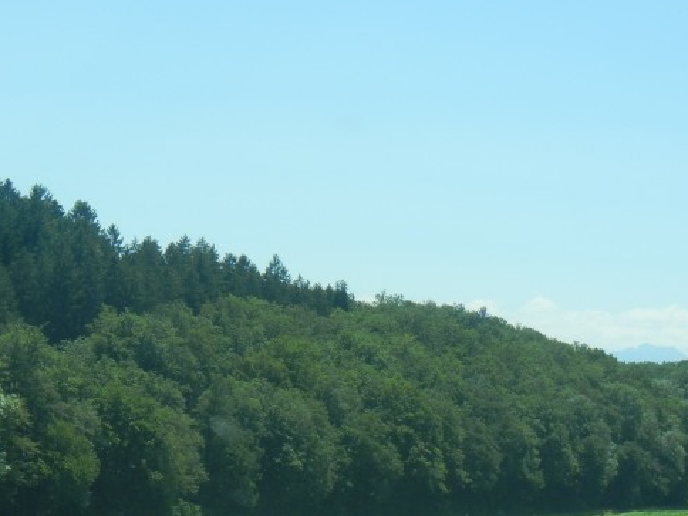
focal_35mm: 163
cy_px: 448
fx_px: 3240
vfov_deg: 9.1
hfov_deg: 12.0
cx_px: 64
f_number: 4.3
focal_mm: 13.9
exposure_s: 1/660
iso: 160
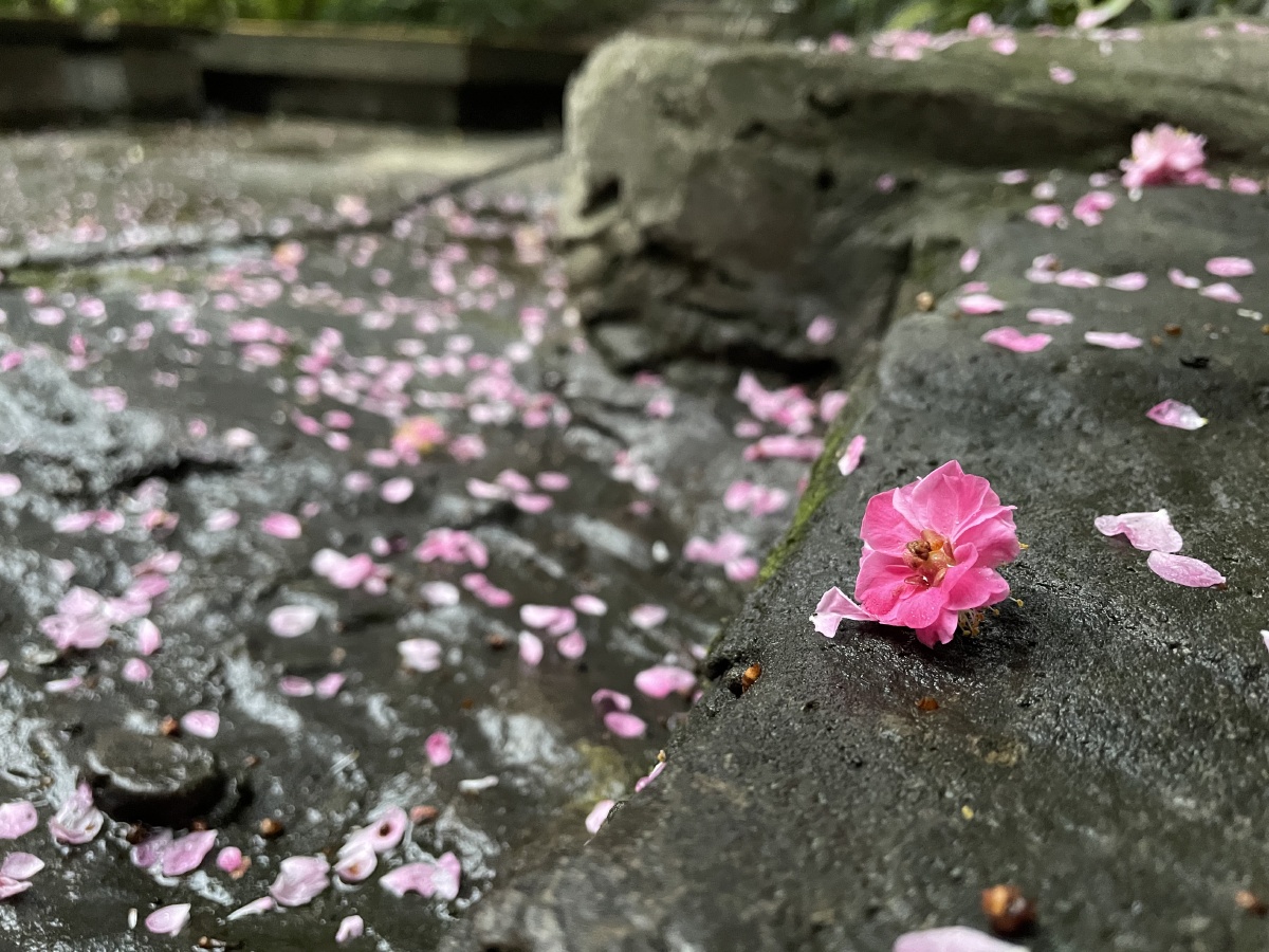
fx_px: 953
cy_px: 476
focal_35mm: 26
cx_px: 634
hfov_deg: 67.3
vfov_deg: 53.1
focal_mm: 4.2
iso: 640
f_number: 1.6
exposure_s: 1/30
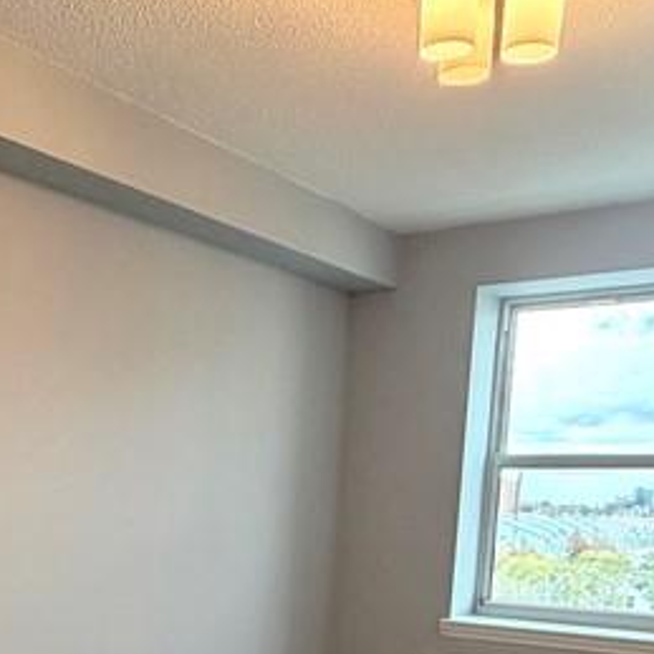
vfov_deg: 31.0
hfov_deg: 34.1
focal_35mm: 49
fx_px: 1047
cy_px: 715
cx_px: 174
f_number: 2.2
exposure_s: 1/60
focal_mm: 2.22
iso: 200
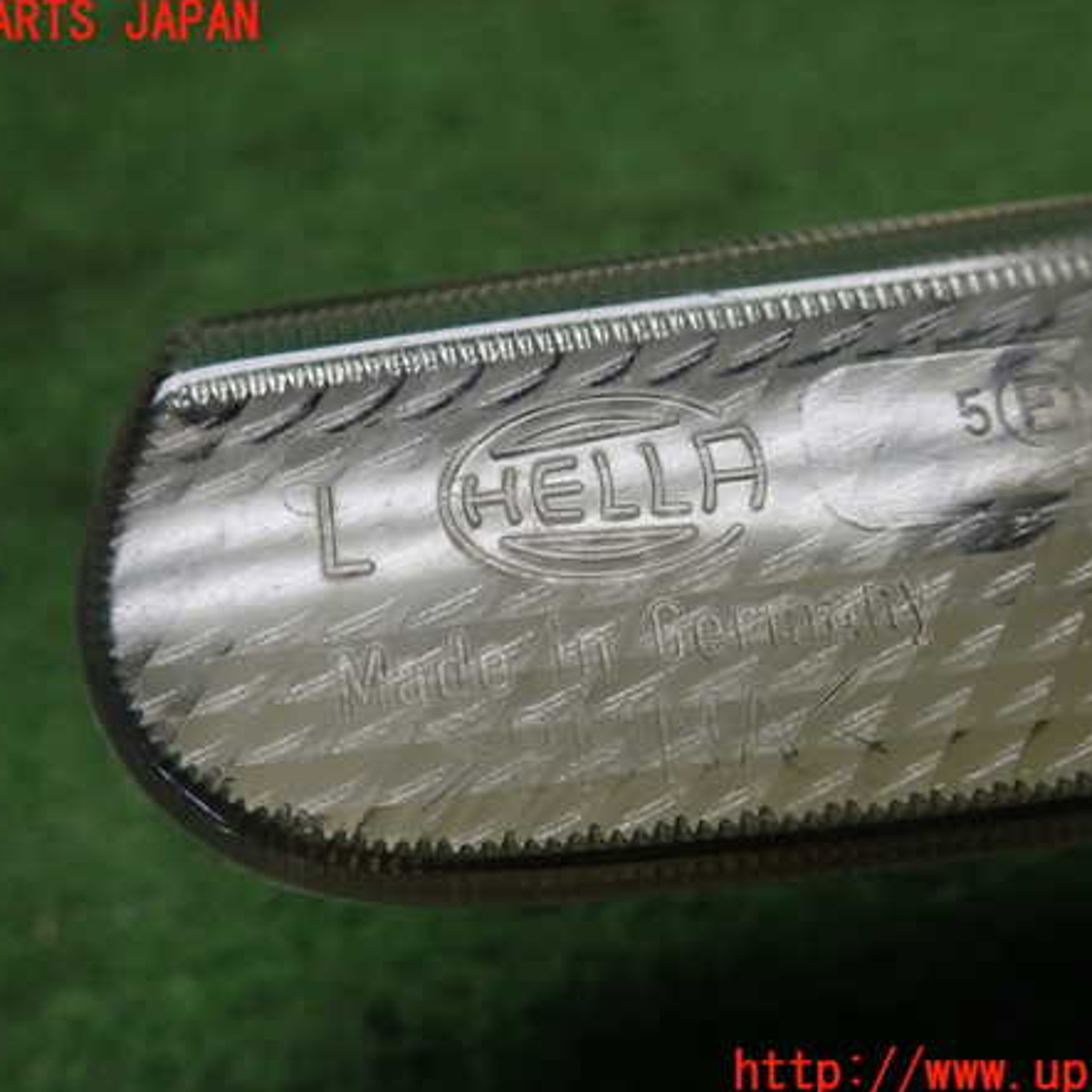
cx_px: 551
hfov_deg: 46.0
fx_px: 1285
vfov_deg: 46.0
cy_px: 548
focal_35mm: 36
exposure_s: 1/125
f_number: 2.3
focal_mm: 5.5
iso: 250
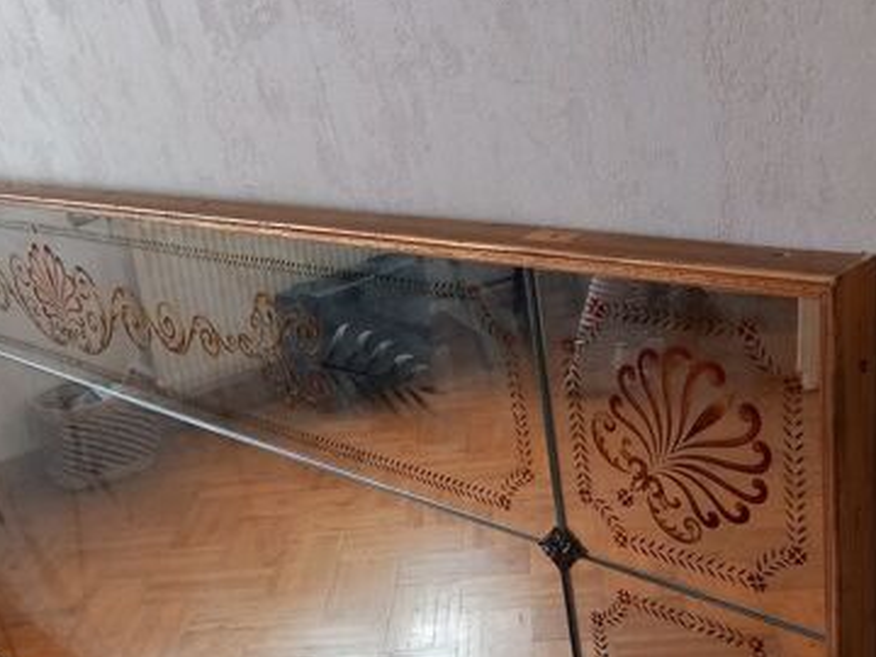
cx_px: 336
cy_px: 569
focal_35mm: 48
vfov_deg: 29.2
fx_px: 1215
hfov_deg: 39.4
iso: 200
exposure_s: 1/50
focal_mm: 4
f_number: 1.8
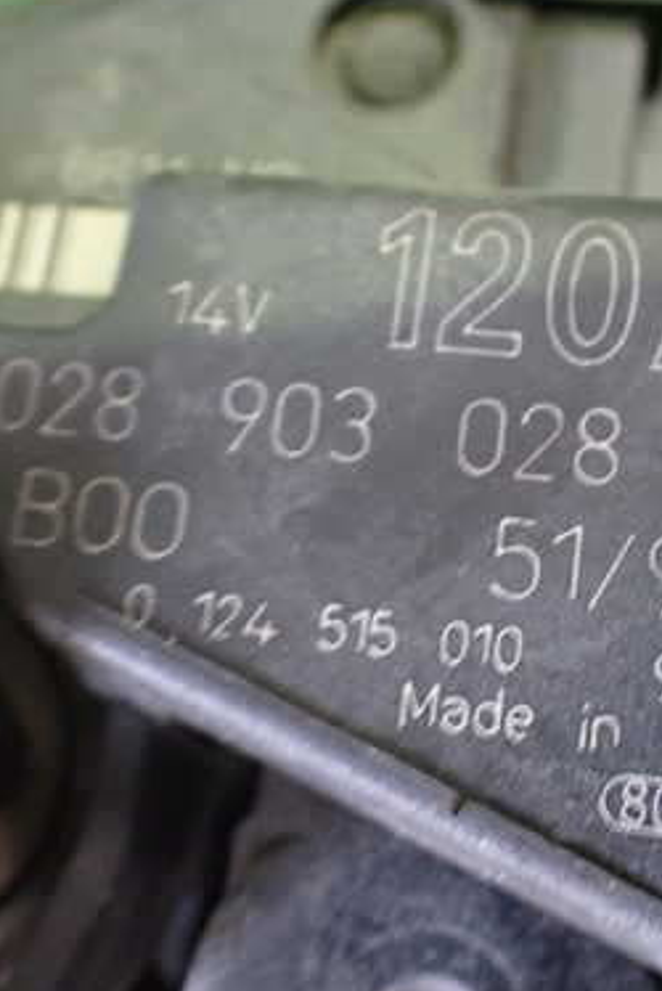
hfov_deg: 27.0
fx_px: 1377
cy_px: 517
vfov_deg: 39.6
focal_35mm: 50
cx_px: 405
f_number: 2.3
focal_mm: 5.4
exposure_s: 1/30
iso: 1000
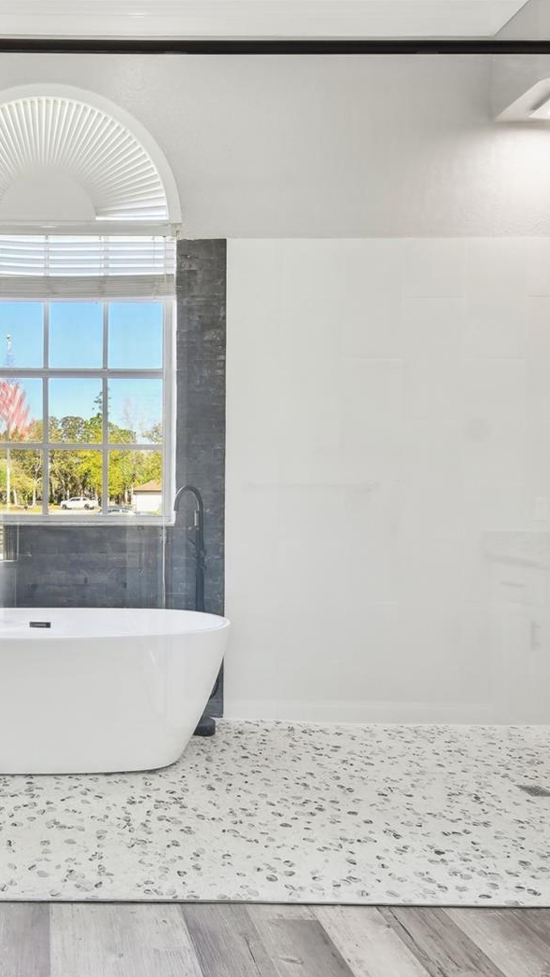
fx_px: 622
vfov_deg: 76.3
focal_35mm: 24
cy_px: 492
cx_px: 47
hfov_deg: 43.3
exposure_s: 1/15
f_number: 7.1
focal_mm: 10
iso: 100
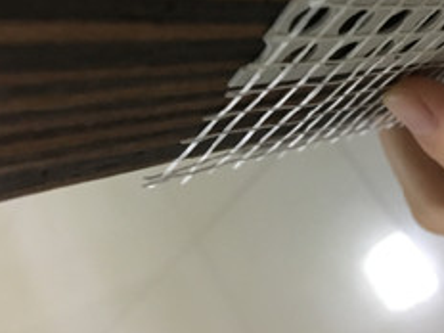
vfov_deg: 28.7
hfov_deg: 37.9
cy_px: 86
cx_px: 283
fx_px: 641
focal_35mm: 50
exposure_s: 1/4
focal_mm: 4.15
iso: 160
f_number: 2.2
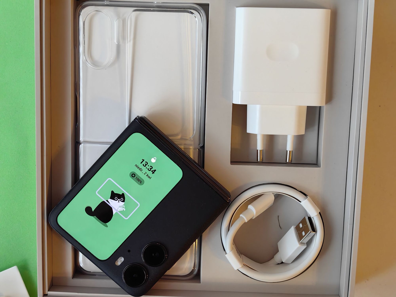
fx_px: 618
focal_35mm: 54
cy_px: 148
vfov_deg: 27.0
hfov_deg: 35.5
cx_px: 198
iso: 320
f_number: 2
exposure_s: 1/48.5
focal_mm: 5.75
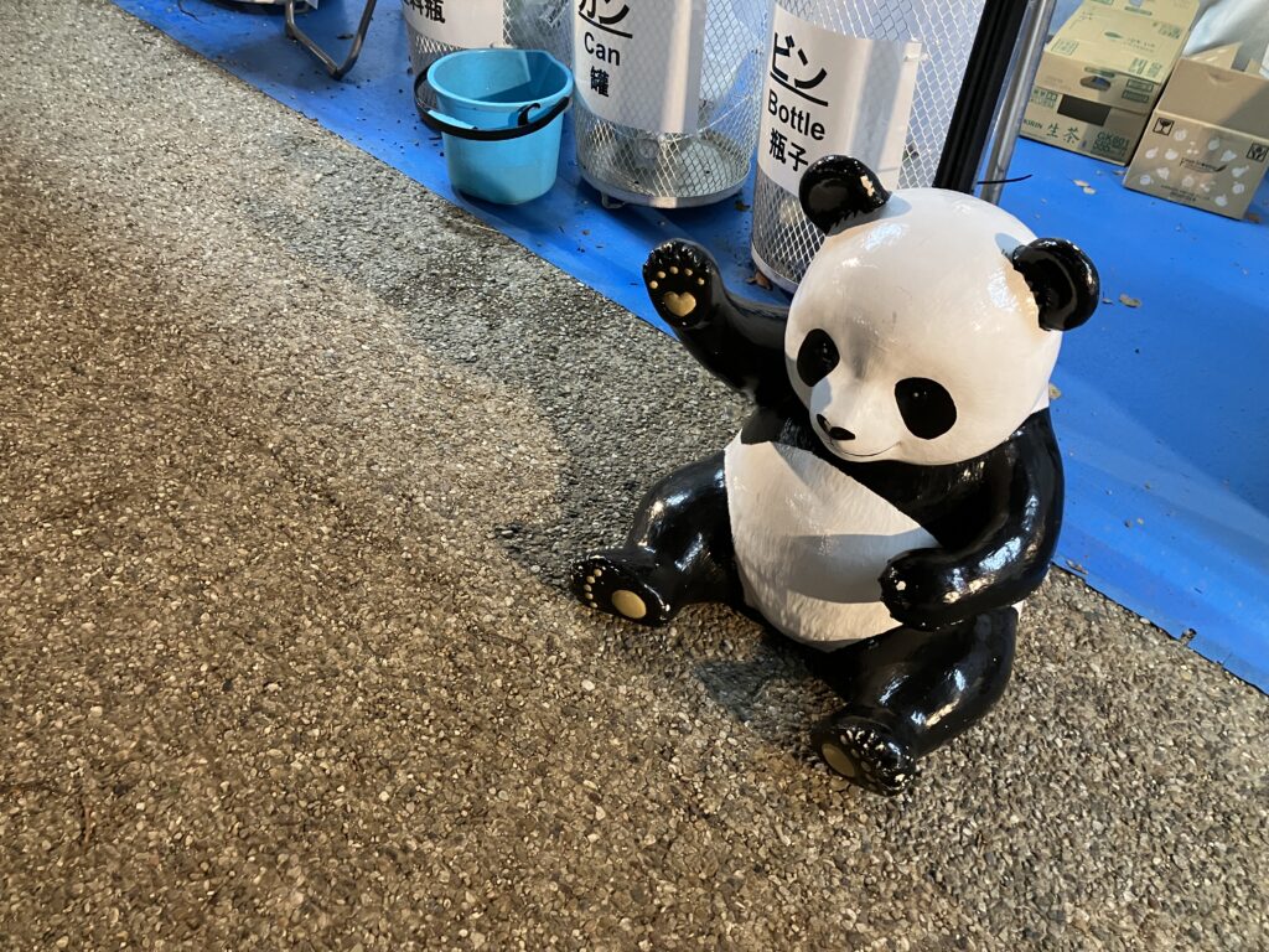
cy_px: 476
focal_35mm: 28
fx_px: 1026
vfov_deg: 49.7
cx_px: 634
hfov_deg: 63.4
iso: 250
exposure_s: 1/35
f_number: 1.8
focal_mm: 3.99
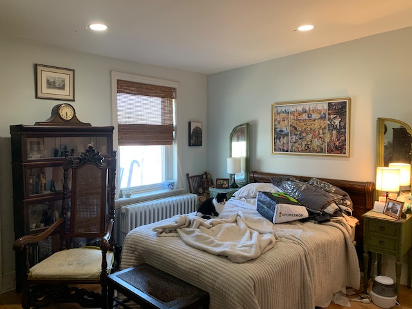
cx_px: 206
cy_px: 154
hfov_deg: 67.3
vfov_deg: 53.1
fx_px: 309
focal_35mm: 26
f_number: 1.8
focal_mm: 4.25
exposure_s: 1/60
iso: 160
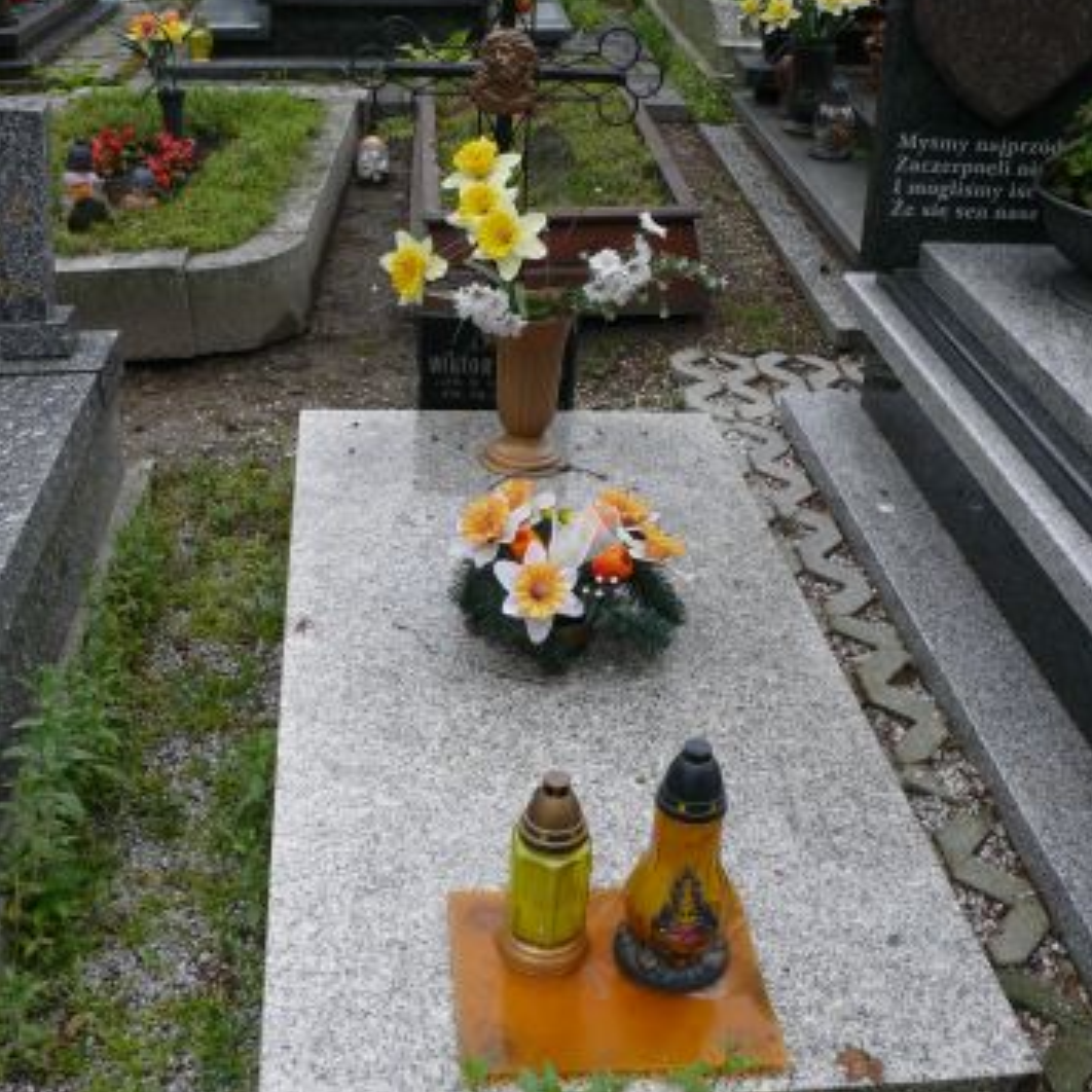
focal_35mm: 42
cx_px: 549
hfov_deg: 40.0
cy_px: 555
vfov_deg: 40.0
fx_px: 1499
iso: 100
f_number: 4
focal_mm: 7.4
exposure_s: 1/100
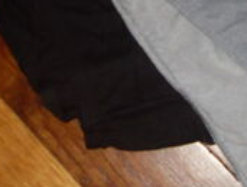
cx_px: 214
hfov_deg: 19.7
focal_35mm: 98
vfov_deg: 14.8
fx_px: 701
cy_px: -20
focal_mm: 6.3
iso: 100
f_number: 2.8
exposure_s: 1/45
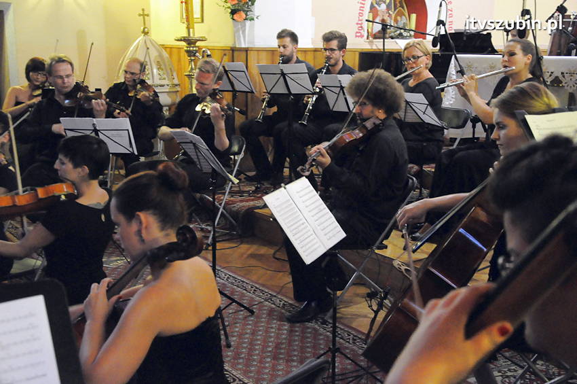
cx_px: 288
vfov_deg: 26.4
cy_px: 192
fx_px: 817
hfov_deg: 38.9
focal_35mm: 51
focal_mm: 34
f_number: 4.2
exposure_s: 1/40
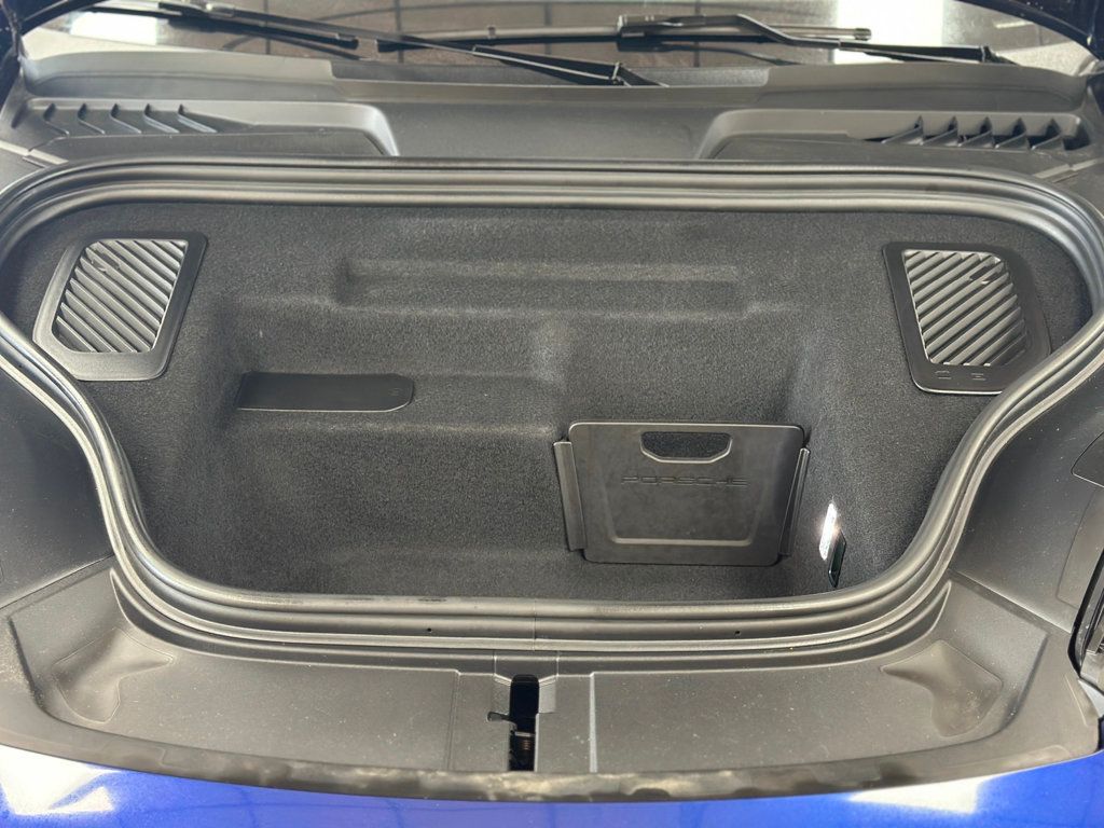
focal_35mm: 48
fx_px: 1531
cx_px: 552
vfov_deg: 30.3
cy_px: 414
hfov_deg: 39.7
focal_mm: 6.86
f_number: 1.78
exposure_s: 1/40
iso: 320
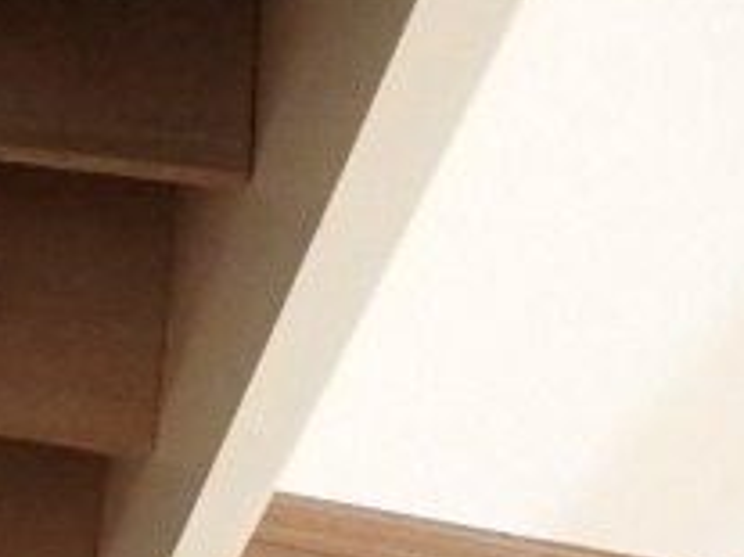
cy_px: 435
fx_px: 1396
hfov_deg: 23.8
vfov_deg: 22.3
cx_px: -367
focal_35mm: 65
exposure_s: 1/50
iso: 1250
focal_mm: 3.7
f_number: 3.5
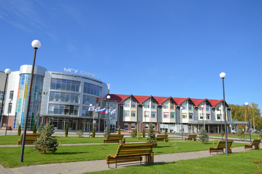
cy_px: 87
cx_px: 131
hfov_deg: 67.4
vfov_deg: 47.8
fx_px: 196
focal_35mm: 27
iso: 400
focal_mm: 18
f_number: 7.1
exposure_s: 1/2000
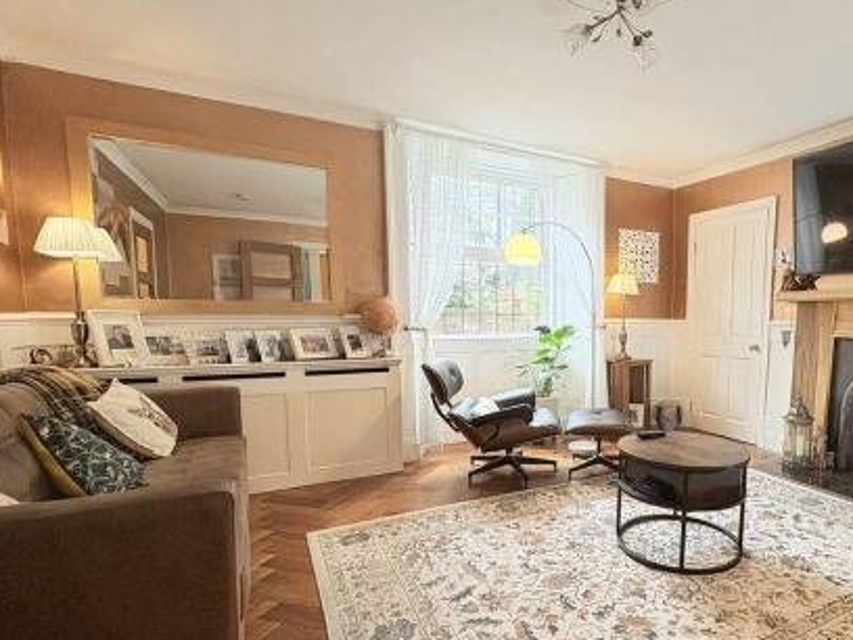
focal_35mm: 20
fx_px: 493
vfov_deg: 65.7
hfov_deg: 79.3
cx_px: 561
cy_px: 365
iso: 160
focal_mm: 2.22
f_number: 2.2
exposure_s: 1/50
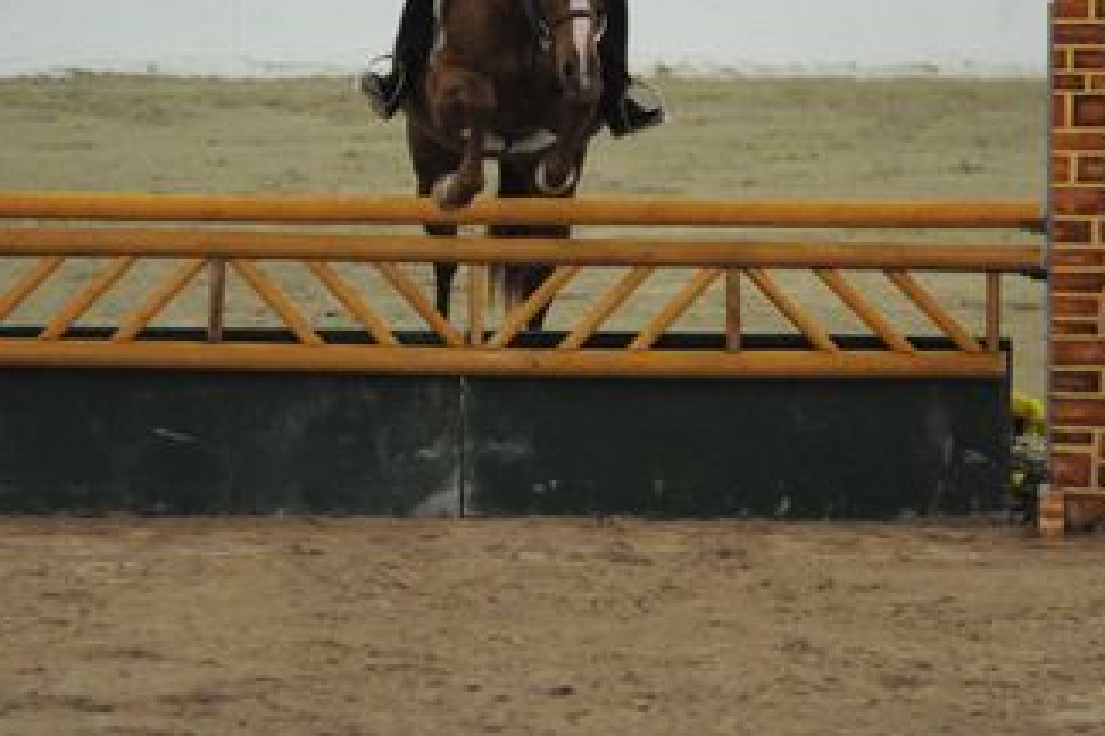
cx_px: 529
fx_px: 12123
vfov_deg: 3.5
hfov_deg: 5.2
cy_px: 89
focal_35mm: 395
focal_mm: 200
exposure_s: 1/400
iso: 6400
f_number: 2.8
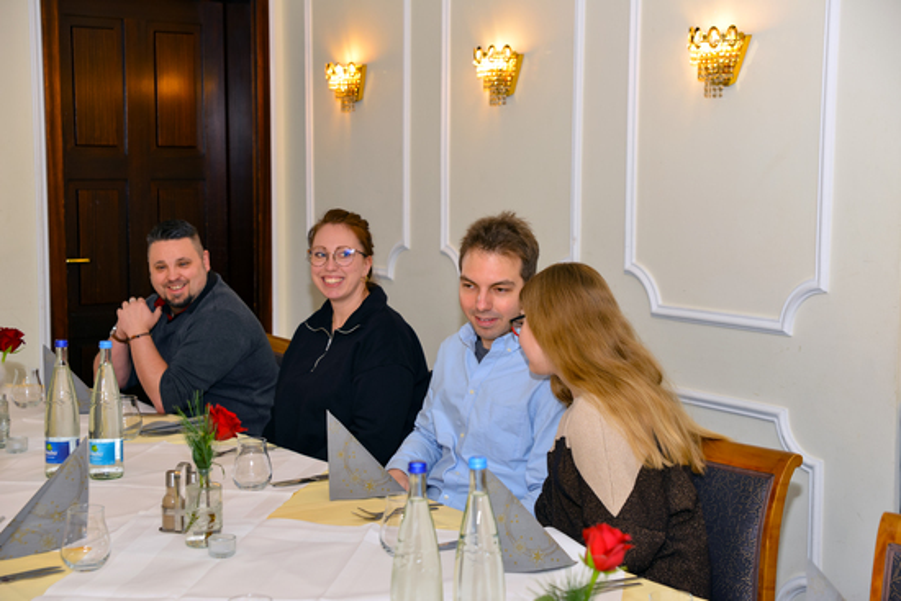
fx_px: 1502
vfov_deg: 22.6
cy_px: 300
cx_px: 450
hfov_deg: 33.4
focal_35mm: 60
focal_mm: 60
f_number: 5.6
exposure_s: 1/100
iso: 400
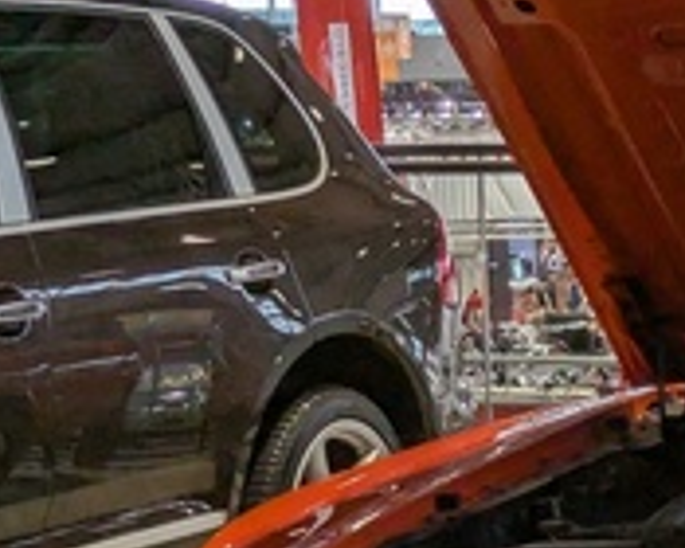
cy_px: 489
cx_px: 902
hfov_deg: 12.3
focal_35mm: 152
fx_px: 3082
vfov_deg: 10.1
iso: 81
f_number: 1.89
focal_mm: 5.43
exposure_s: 1/100
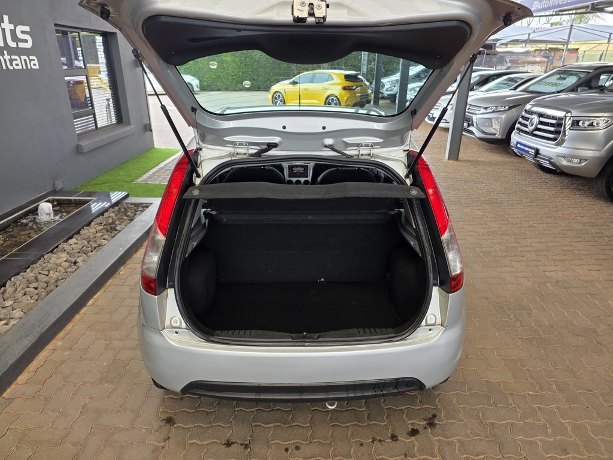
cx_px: 306
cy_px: 230
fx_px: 407
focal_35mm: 23
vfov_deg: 58.9
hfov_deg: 73.9
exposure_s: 1/180
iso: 40
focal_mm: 6.25
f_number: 1.7
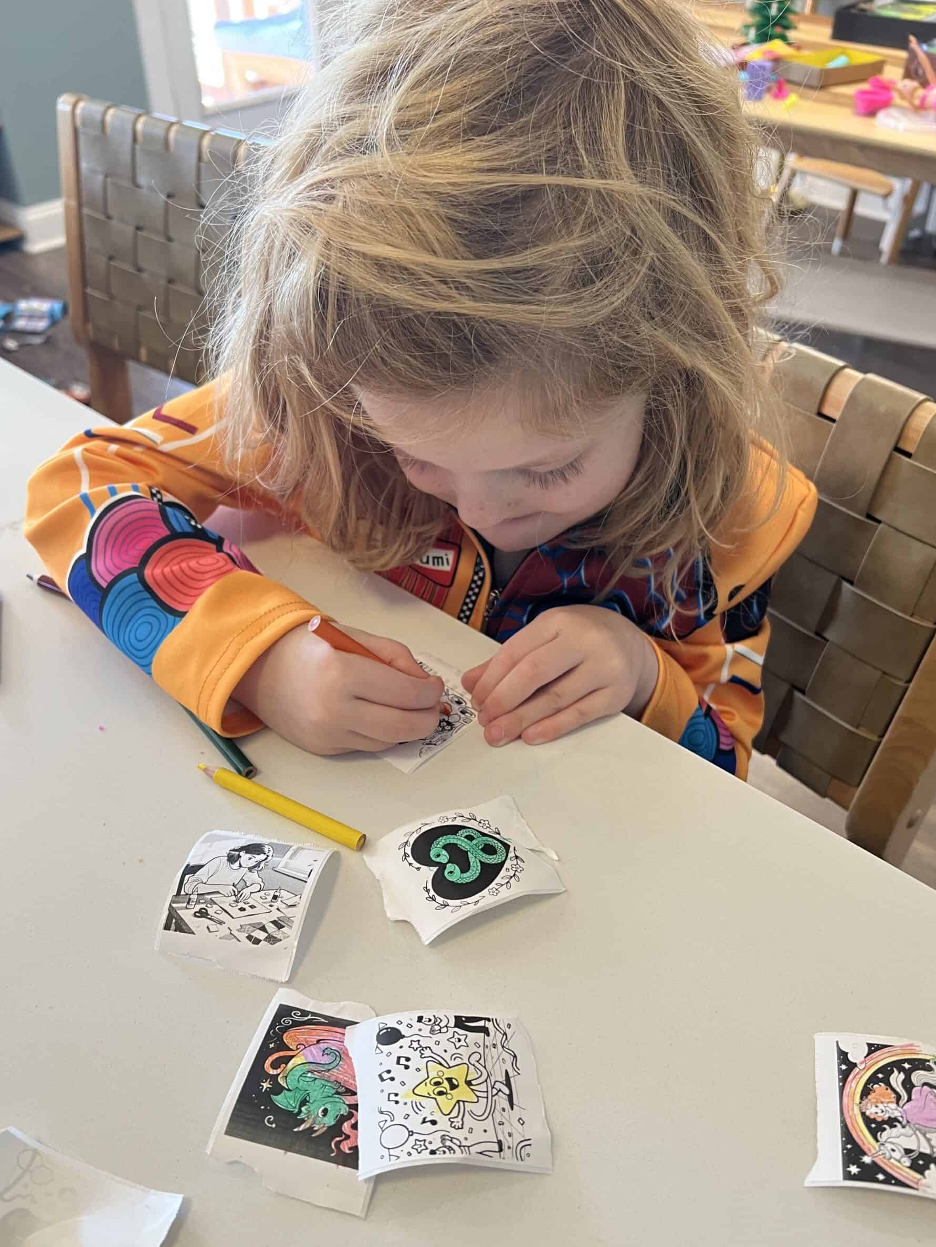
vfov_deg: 63.4
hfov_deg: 49.7
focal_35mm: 28
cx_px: 454
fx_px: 1009
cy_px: 669
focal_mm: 5.7
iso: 160
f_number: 1.5
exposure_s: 1/60
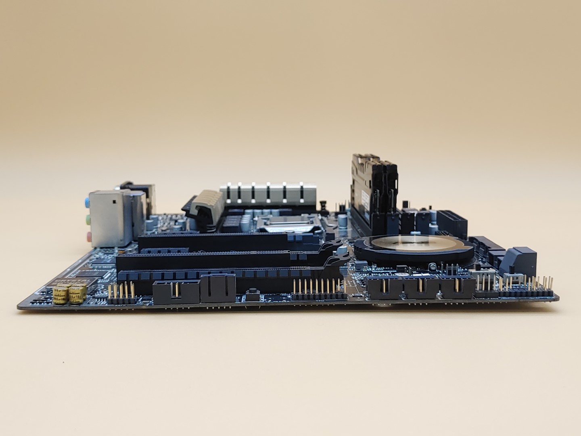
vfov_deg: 32.9
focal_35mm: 44
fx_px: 739
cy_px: 218
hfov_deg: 42.9
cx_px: 290
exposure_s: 1/120
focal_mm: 4.36
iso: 50
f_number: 1.8
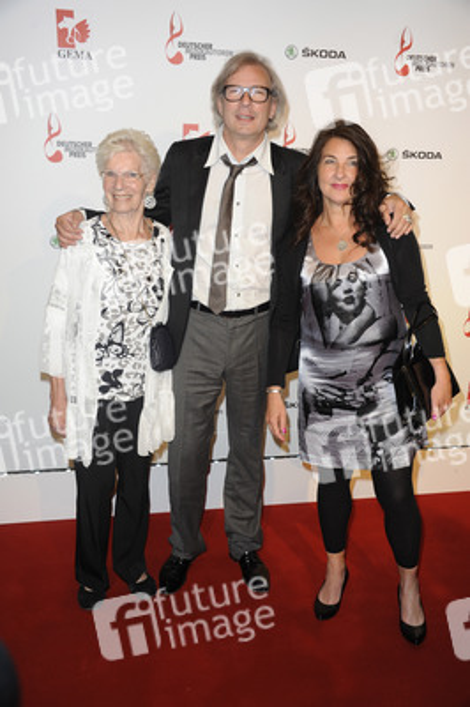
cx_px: 235
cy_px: 354
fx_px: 706
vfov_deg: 53.2
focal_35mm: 36
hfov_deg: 36.8
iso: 800
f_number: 6.3
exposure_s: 1/160
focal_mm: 36
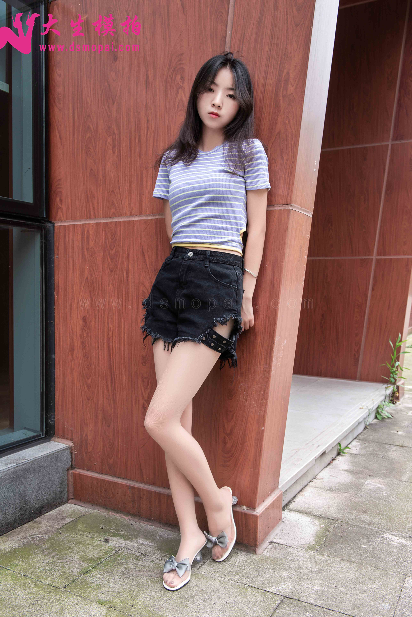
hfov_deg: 41.1
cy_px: 308
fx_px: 549
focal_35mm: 32
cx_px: 206
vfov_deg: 58.7
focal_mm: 32
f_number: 7.1
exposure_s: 1/100
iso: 200
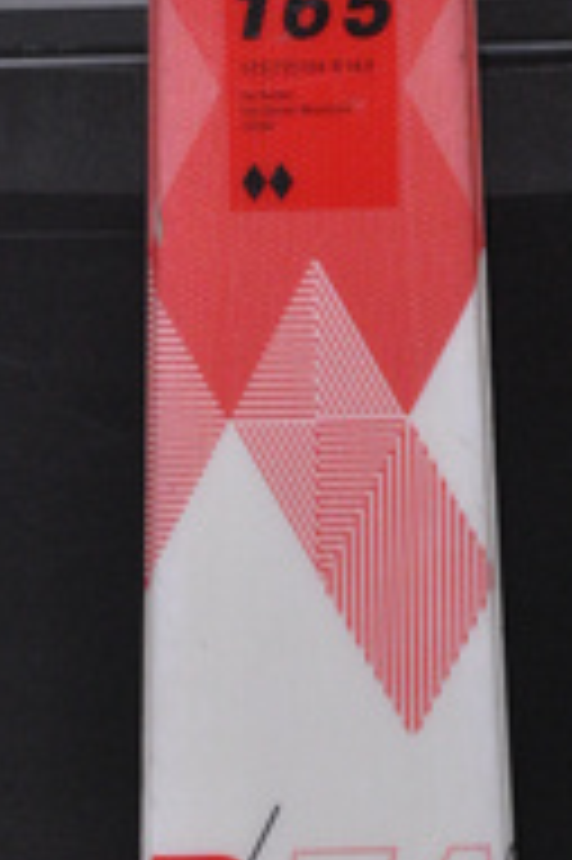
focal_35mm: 282
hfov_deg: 4.9
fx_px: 6733
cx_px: 556
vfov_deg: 7.3
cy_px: 288
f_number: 9.5
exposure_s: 1/125
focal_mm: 80
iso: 3200
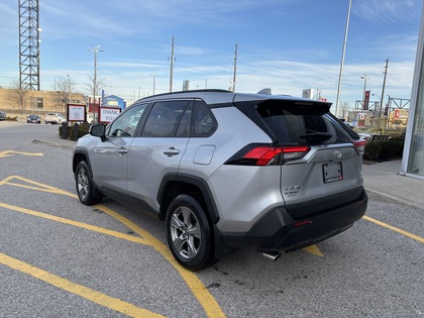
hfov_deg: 67.3
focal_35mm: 26
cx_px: 212
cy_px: 159
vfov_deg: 53.1
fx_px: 318
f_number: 1.6
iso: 50
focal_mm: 5.96
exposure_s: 1/1279
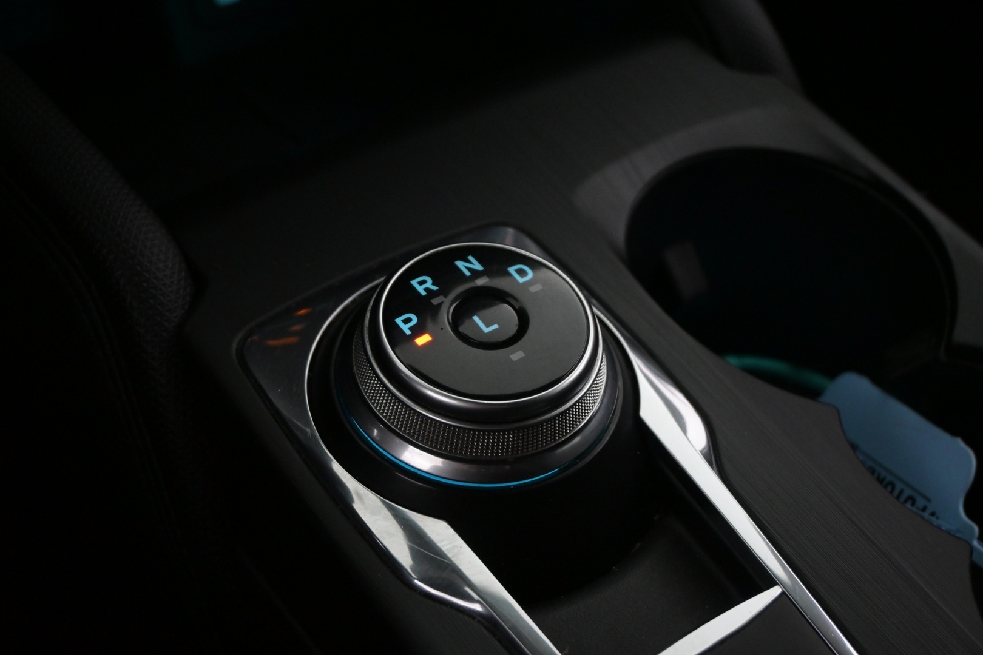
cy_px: 328
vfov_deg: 27.7
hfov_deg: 40.5
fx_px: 1331
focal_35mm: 49
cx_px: 492
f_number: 5
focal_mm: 32.5
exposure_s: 1/50
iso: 2500
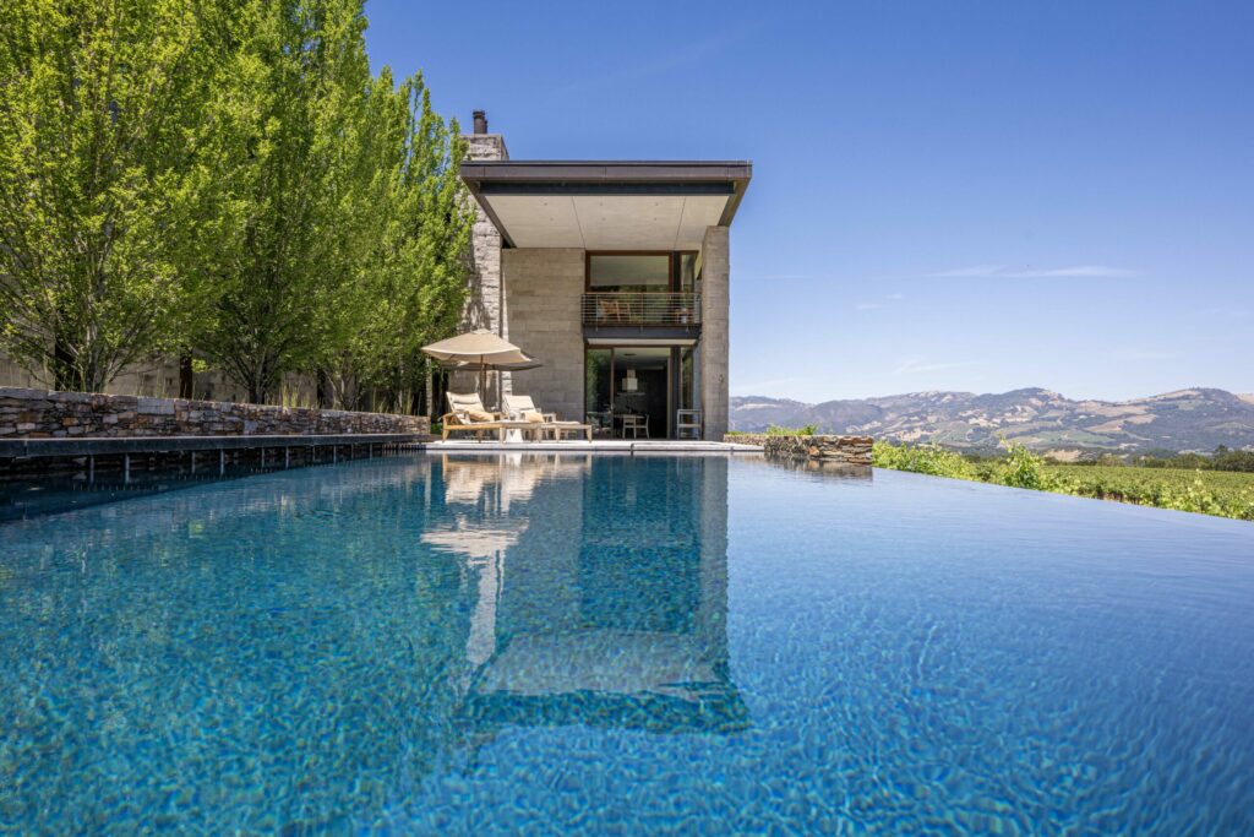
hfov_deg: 74.9
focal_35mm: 24
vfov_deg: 54.1
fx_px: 819
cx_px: 627
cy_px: 418
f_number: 9
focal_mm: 23.5
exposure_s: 1/400
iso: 250
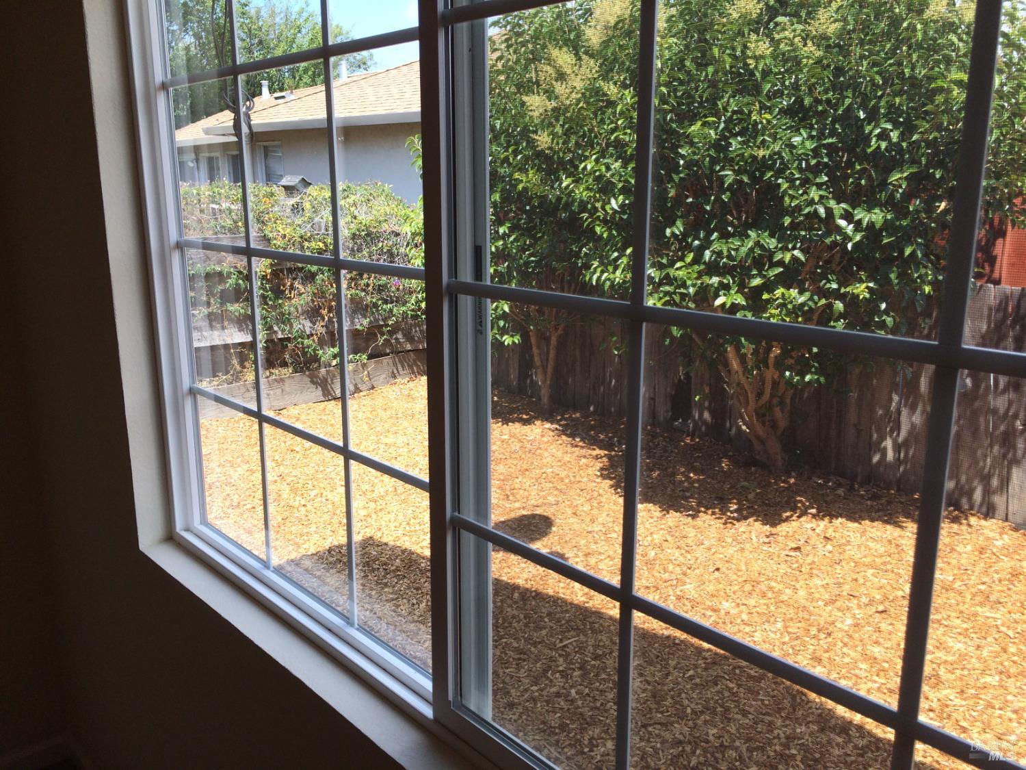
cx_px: 513
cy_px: 385
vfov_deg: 48.2
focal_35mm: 29
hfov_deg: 61.7
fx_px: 860
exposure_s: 1/477
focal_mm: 4.15
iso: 32
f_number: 2.2
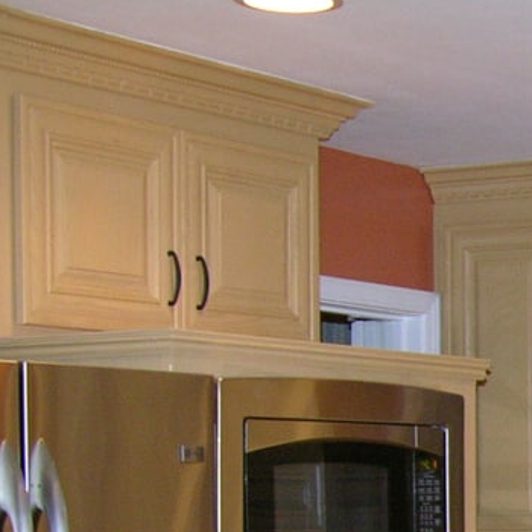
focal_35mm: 118
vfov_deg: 14.1
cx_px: 841
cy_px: 705
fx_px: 2052
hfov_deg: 13.7
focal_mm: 8.9
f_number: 2.8
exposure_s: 1/60.1
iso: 200
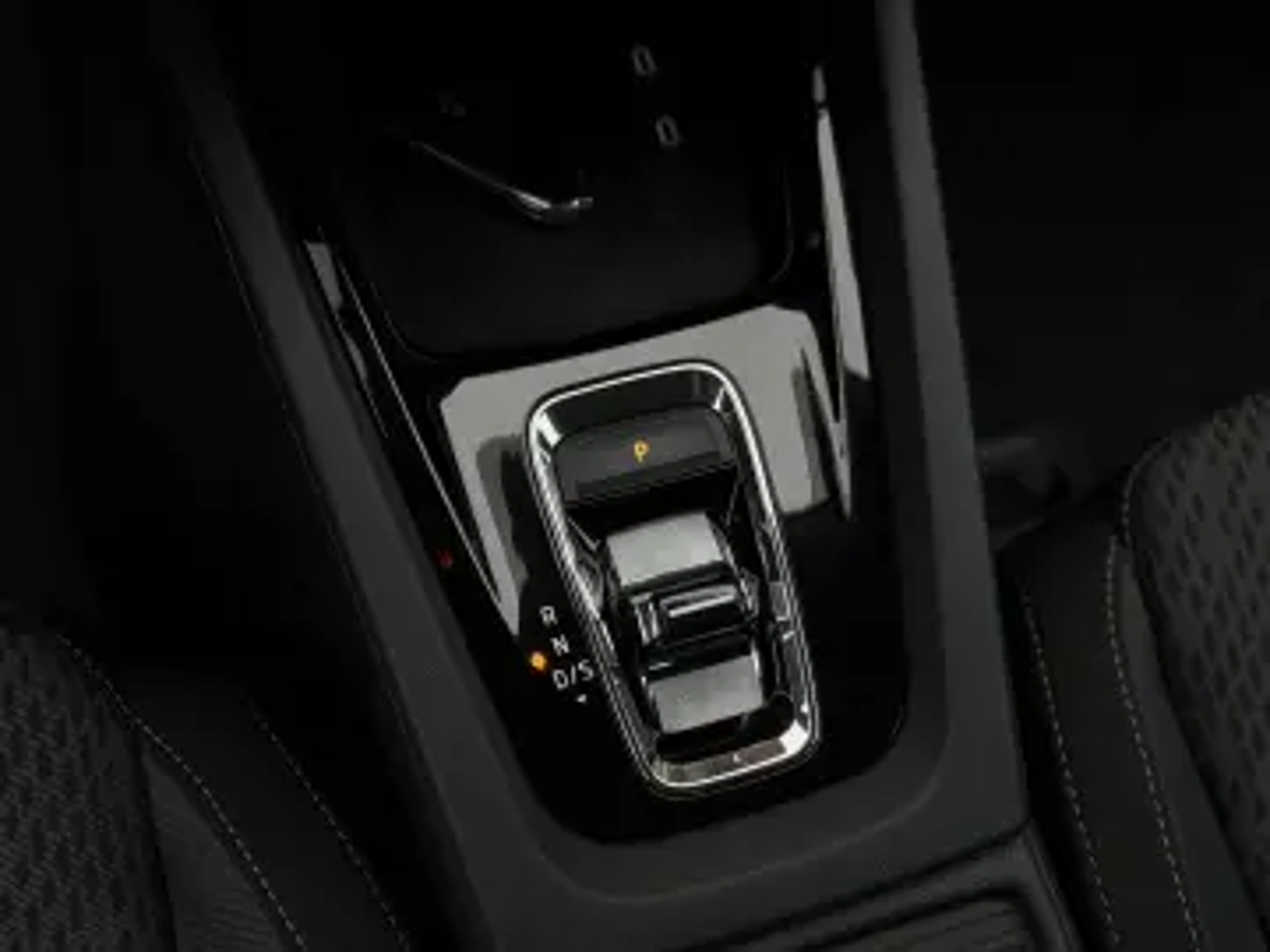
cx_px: 635
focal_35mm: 48
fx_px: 1761
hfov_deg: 39.7
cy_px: 476
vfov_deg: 30.3
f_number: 1.78
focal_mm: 6.76
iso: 100
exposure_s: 1/84
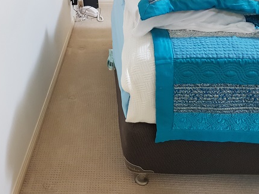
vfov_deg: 39.4
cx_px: 95
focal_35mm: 36
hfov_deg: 50.7
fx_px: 269
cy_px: 120
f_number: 1.7
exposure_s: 1/13
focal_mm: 4.2
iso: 250
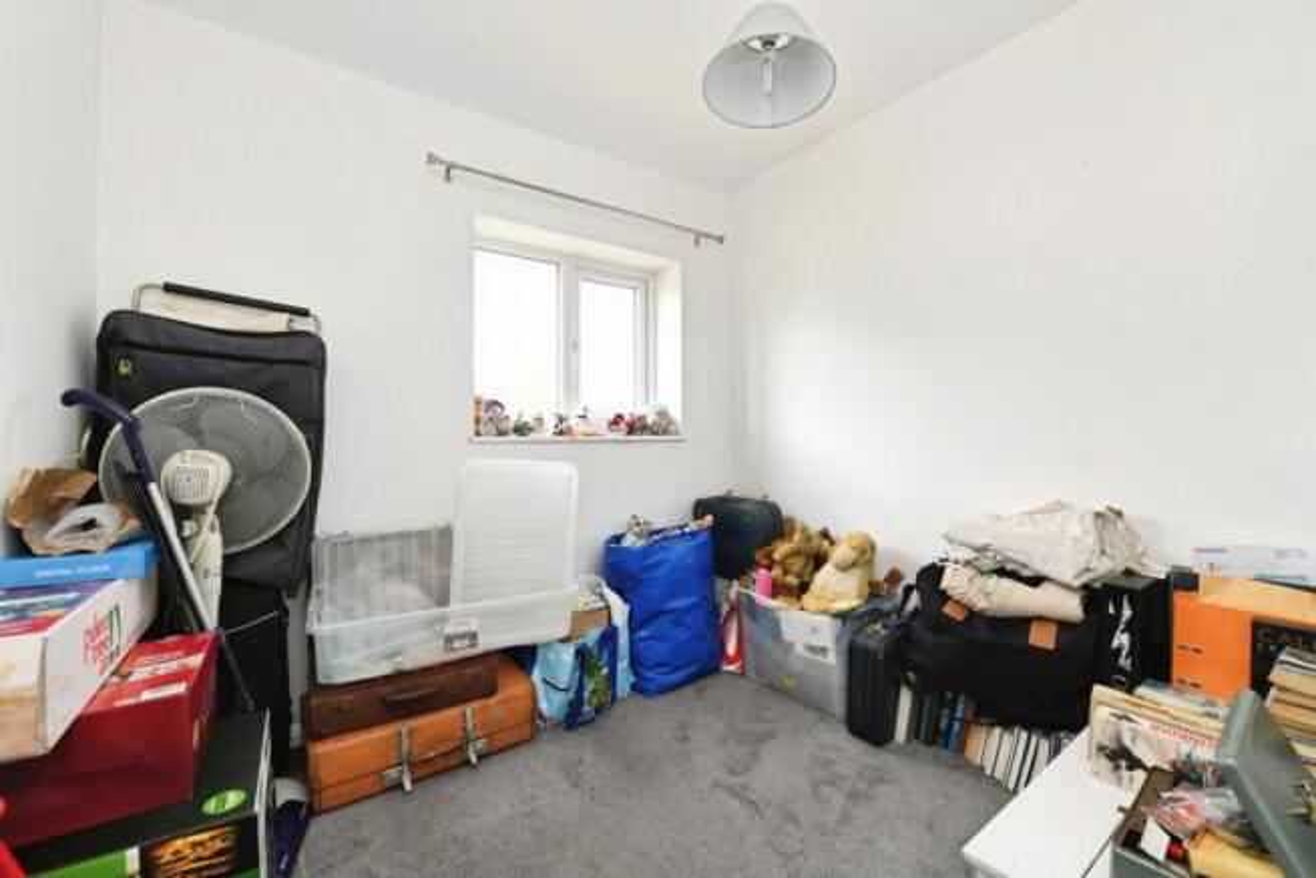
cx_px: 658
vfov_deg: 77.4
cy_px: 439
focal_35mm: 15
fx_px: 548
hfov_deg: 100.4
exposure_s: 1/60
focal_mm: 15
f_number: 8
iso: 800
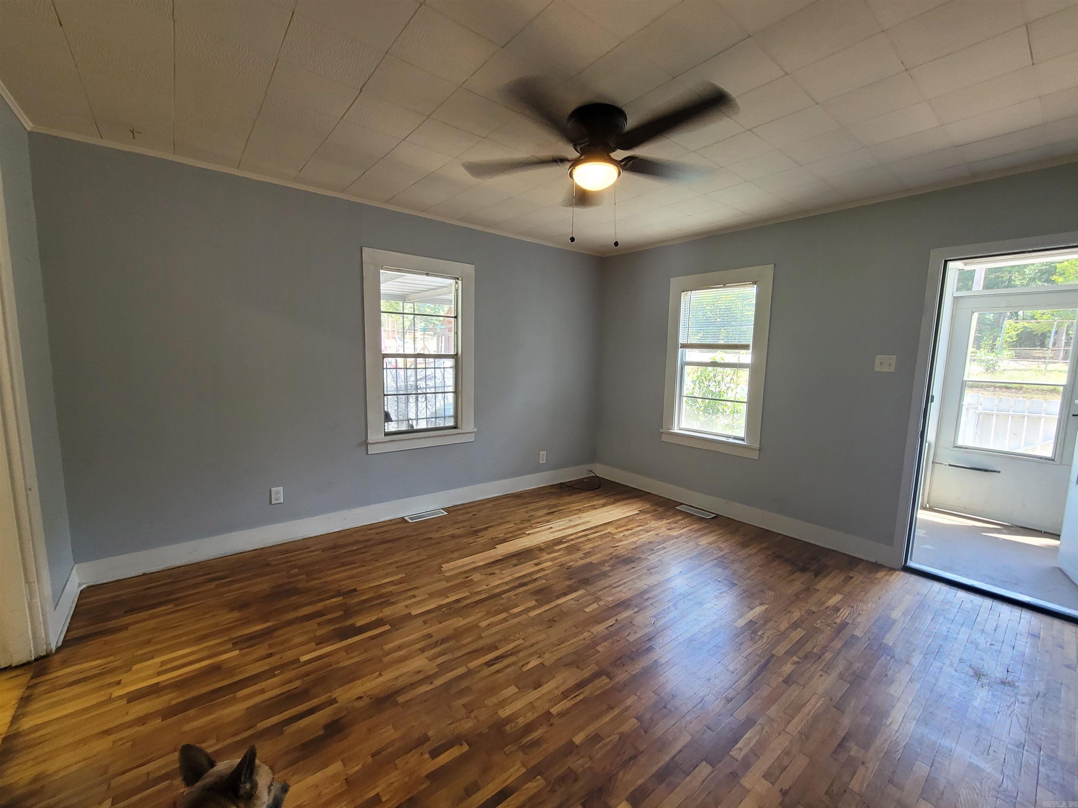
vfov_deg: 89.9
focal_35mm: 13
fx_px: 405
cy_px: 404
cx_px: 539
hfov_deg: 106.2
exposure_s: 1/60
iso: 125
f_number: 2.2
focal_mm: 2.2
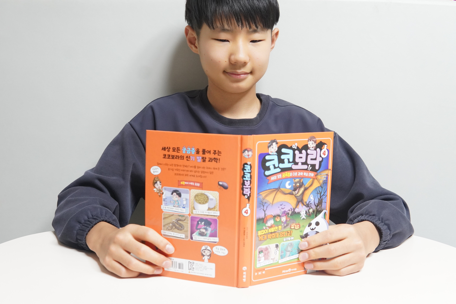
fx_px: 570
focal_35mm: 45
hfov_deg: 43.6
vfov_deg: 29.9
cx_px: 228
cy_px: 152
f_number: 5.6
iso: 2000
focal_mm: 30
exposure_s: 1/50
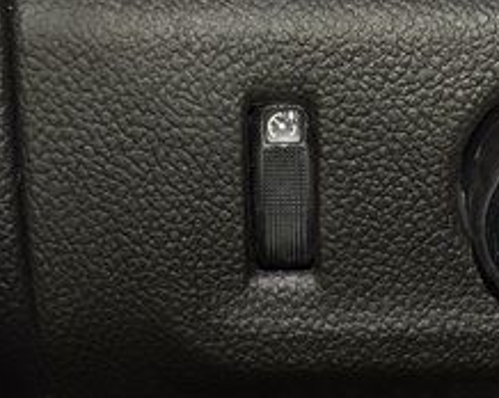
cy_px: 154
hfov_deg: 6.6
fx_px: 4279
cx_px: 584
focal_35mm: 290
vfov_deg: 5.3
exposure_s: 1/125
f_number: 8
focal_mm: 70
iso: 100
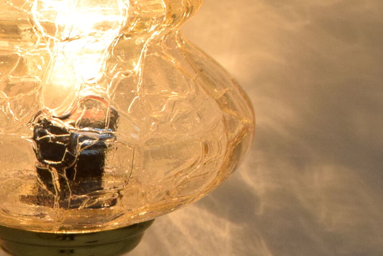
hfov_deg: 8.6
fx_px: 2489
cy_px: 107
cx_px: -180
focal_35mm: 234
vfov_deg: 5.9
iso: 1600
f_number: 8
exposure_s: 1/250
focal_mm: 45
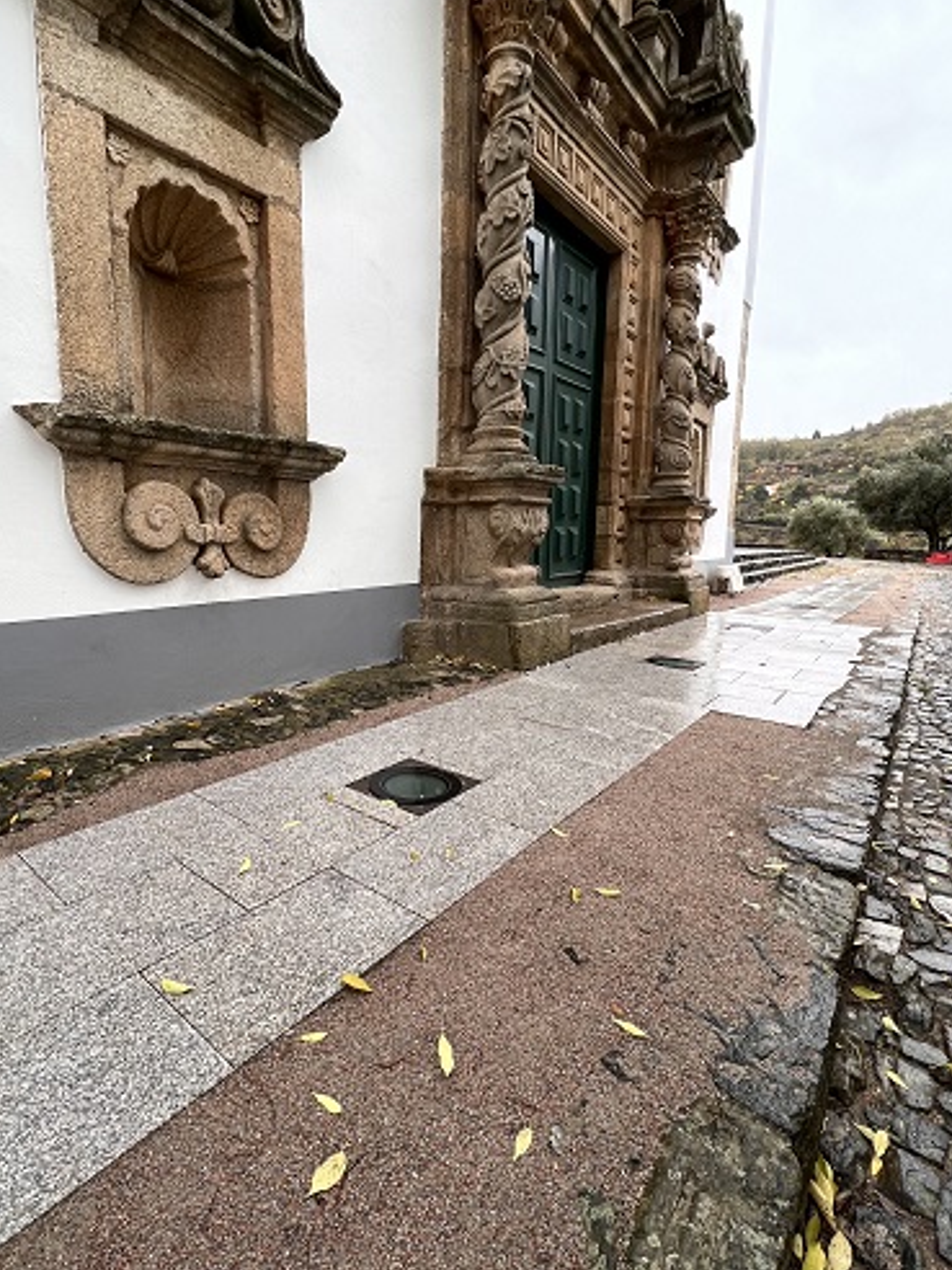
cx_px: 413
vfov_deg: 94.5
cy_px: 626
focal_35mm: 16
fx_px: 587
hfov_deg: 77.7
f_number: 1.8
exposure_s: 1/206
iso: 32
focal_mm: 1.57
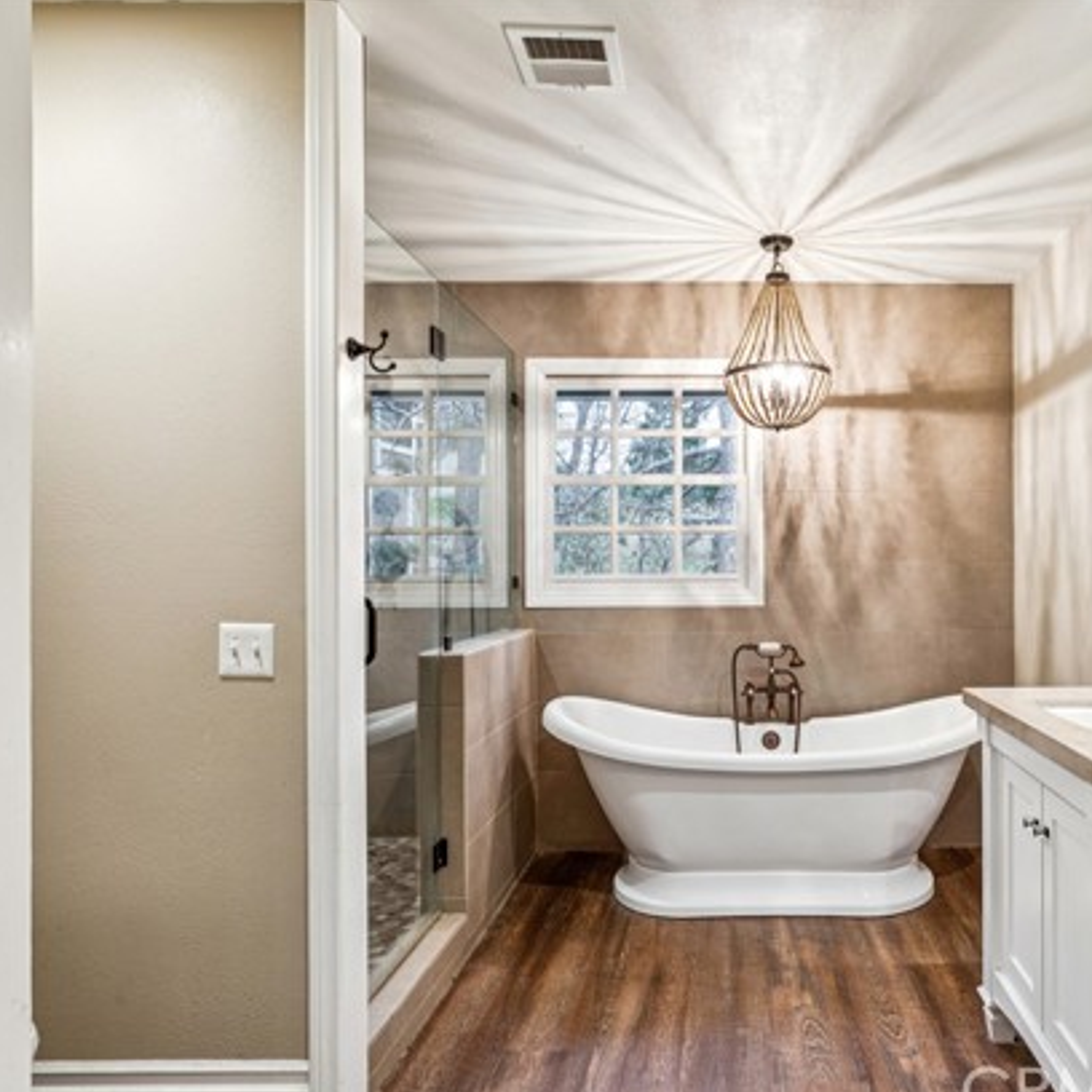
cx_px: 757
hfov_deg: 62.8
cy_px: 559
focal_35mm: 24
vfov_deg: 65.0
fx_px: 857
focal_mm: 18
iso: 100
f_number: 13
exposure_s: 1.3
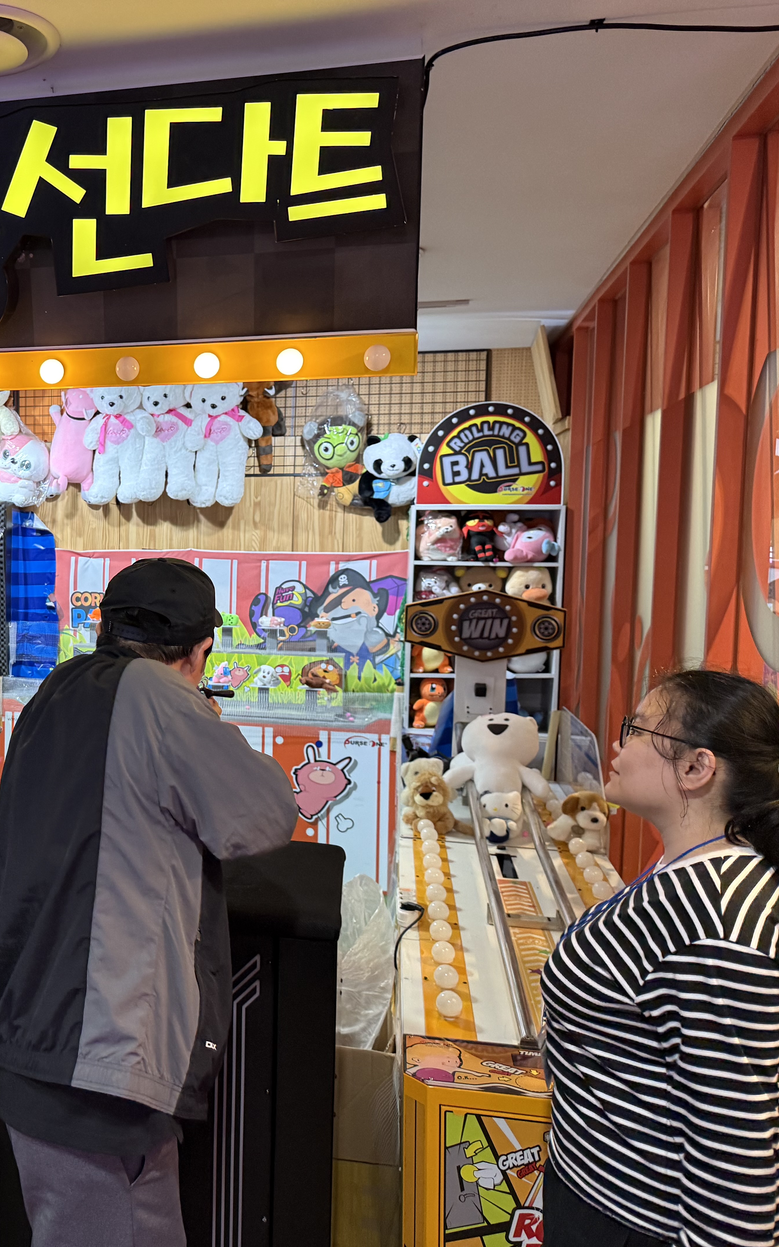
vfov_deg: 56.7
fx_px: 1155
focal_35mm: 34
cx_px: 20
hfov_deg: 34.3
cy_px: 623
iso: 250
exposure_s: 1/60
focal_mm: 6.76
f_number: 1.78
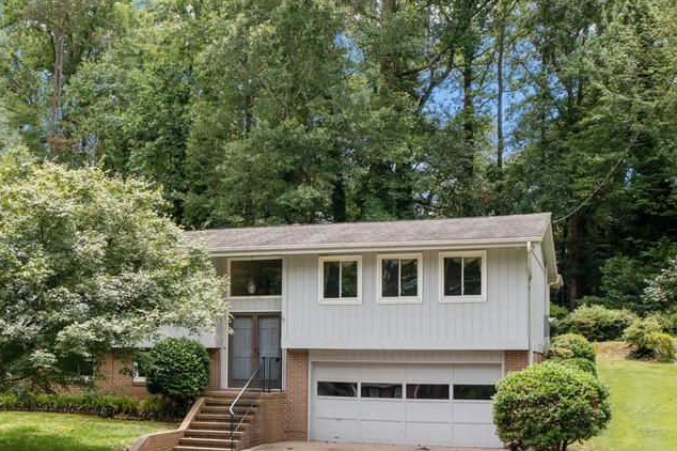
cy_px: 346
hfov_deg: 40.6
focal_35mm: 48
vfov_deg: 27.6
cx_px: 224
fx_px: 902
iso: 100
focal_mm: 10.26
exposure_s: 1/240
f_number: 2.8
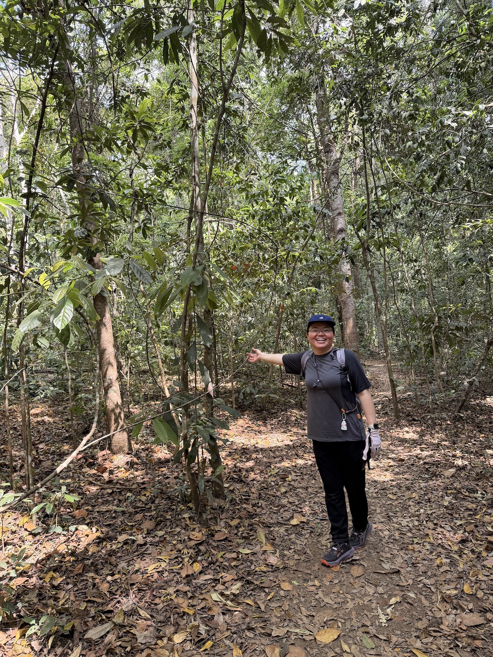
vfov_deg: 71.6
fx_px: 456
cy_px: 328
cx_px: 246
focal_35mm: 24
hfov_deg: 56.8
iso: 100
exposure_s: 1/149
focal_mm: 6.76
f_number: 1.78
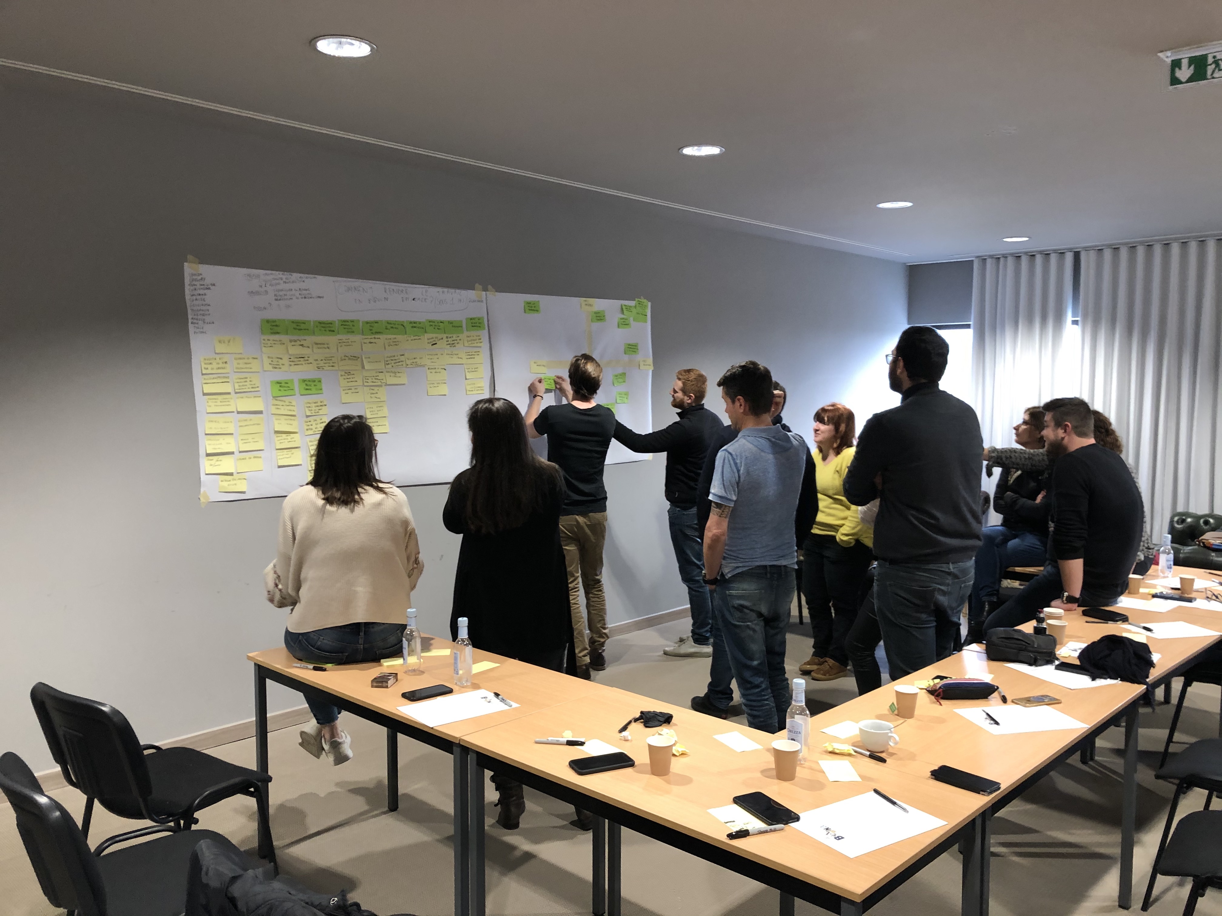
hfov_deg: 63.4
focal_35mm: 28
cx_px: 611
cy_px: 458
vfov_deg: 49.7
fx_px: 988
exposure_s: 1/15
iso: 50
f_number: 1.8
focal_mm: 4
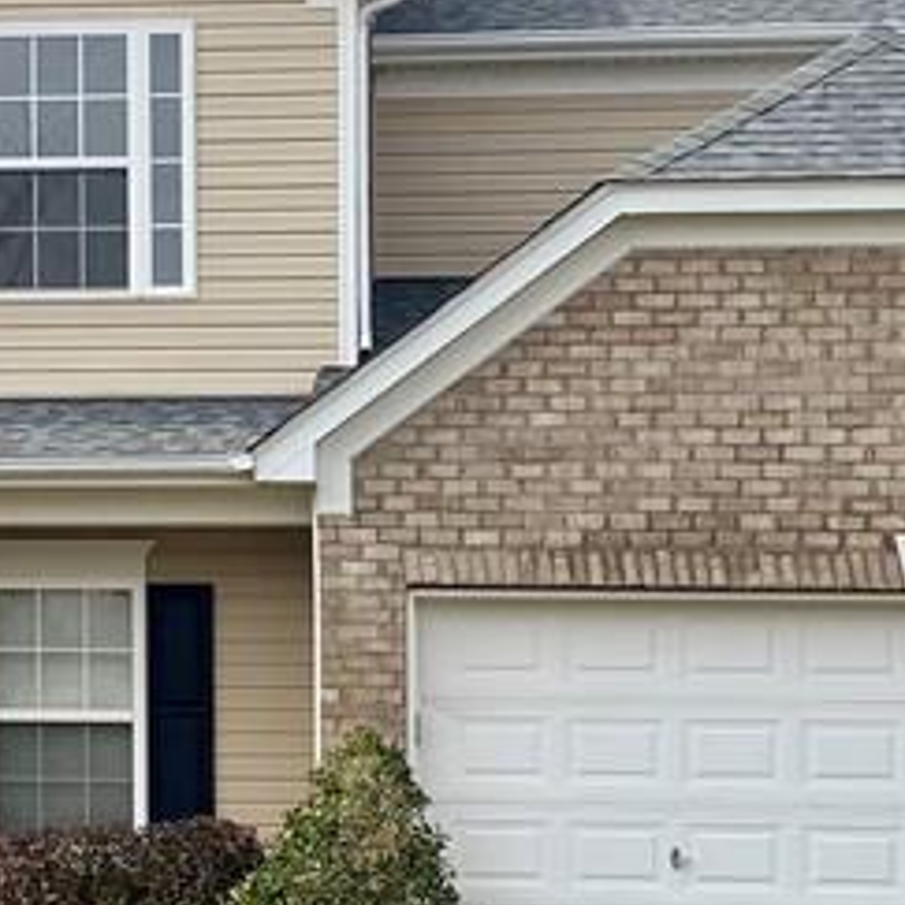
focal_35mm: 97
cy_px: 510
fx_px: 2869
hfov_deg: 17.7
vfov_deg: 17.9
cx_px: 138
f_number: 1.8
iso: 32
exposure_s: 1/4274
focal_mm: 4.25
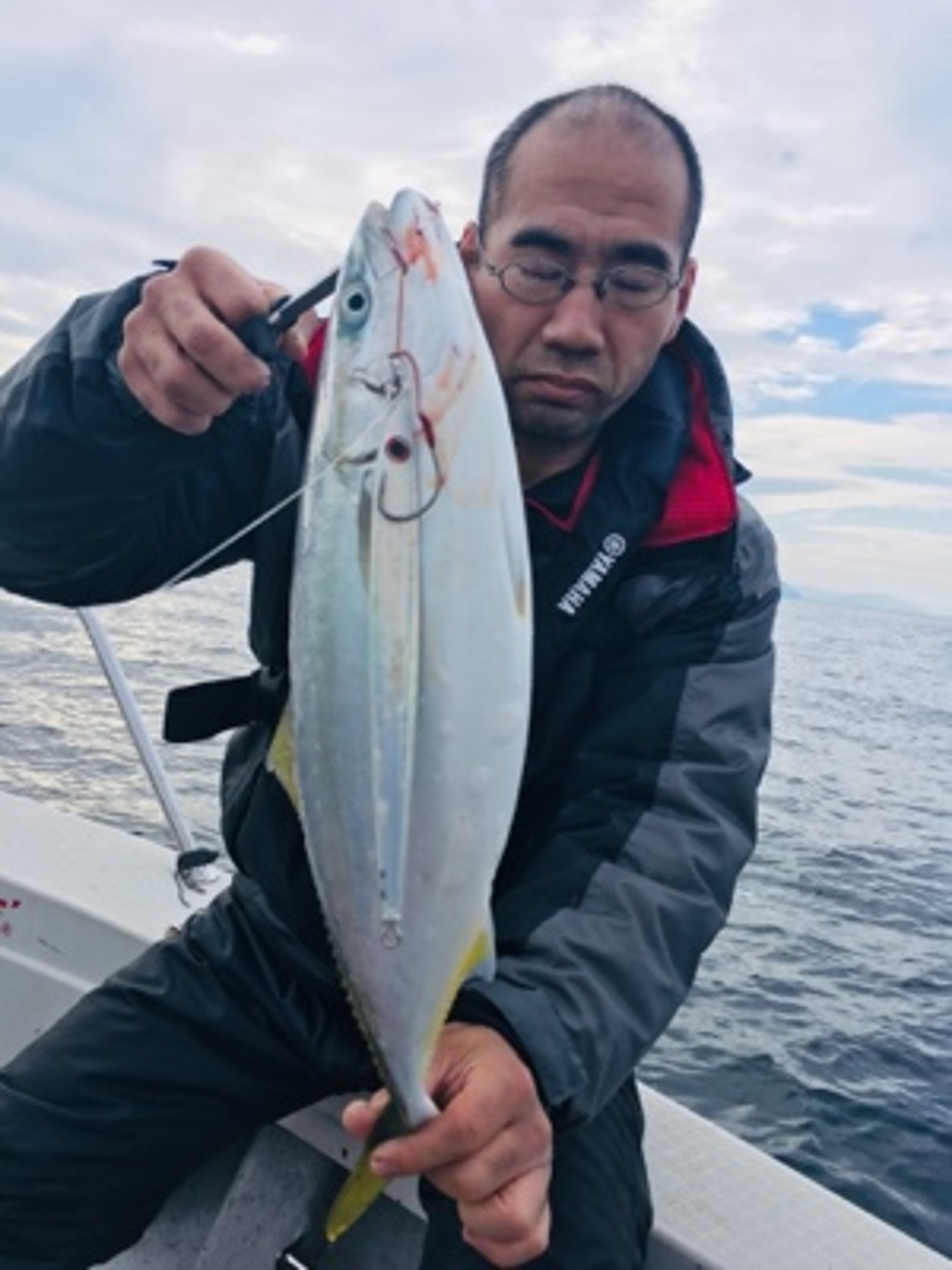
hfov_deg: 48.2
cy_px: 635
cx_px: 476
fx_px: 1063
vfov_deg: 61.7
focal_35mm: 29
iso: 25
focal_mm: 4.15
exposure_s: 1/1099
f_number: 2.2
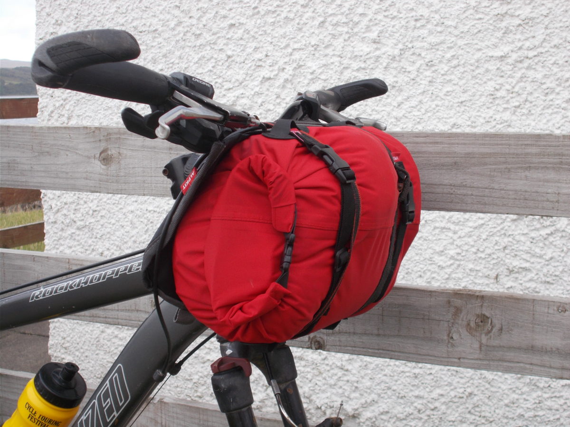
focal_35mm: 58
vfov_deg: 25.2
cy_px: 214
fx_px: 955
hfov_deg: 33.2
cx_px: 285
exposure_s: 1/100
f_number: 4.9
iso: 80
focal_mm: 10.3
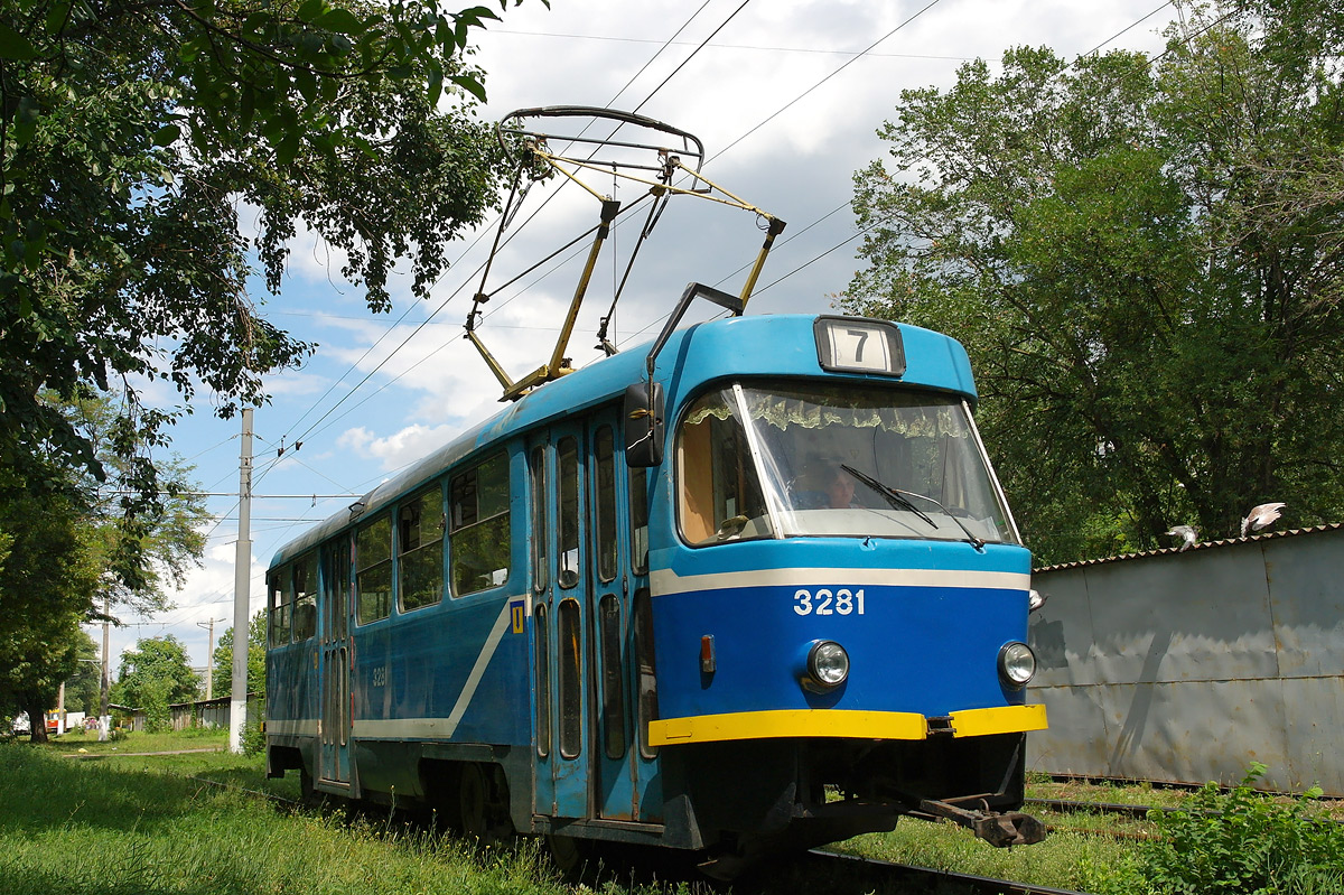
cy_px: 448
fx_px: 1231
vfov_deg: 39.9
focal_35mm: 33
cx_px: 672
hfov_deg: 57.2
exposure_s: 1/1250
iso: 250
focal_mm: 22
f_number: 4.5
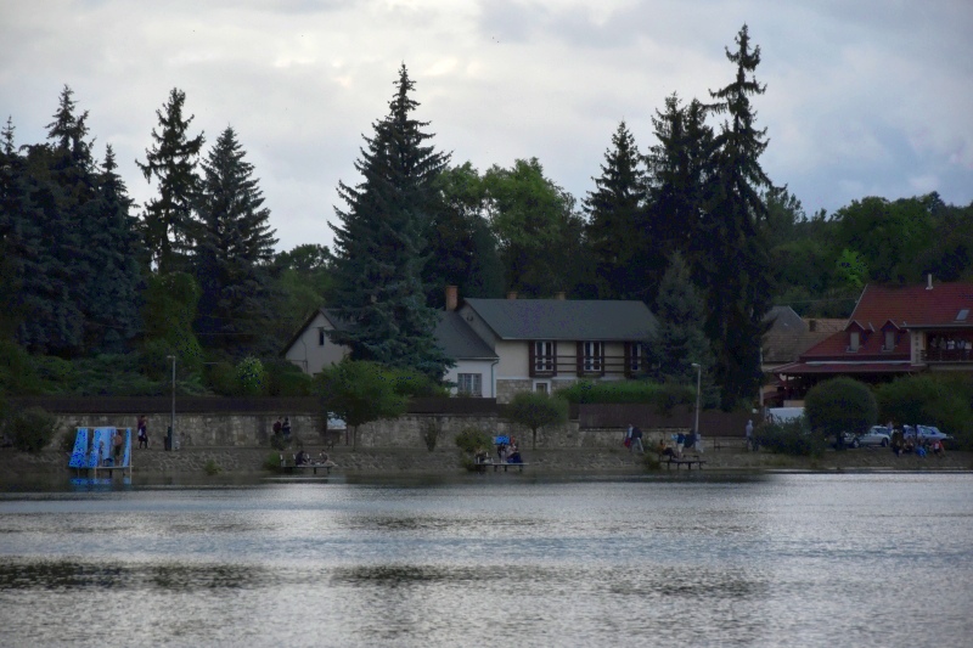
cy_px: 324
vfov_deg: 8.7
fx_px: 4256
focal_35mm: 158
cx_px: 486
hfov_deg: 13.0
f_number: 5.6
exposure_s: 1/1250
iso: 1250
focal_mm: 105
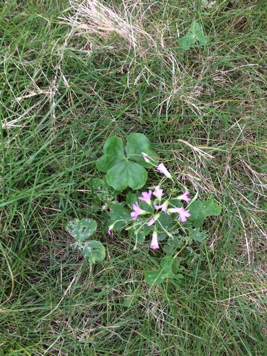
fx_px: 298
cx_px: 134
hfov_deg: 48.2
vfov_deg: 61.7
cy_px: 178
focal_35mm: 29
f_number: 2.2
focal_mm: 4.15
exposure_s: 1/135
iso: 32
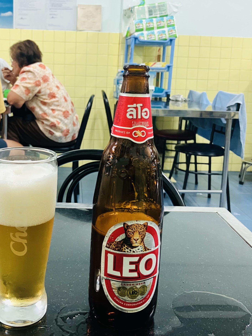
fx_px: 369
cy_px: 133
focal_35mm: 38
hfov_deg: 37.3
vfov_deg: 48.7
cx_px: 83
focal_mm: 3.99
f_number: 1.8
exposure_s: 1/25
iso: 640
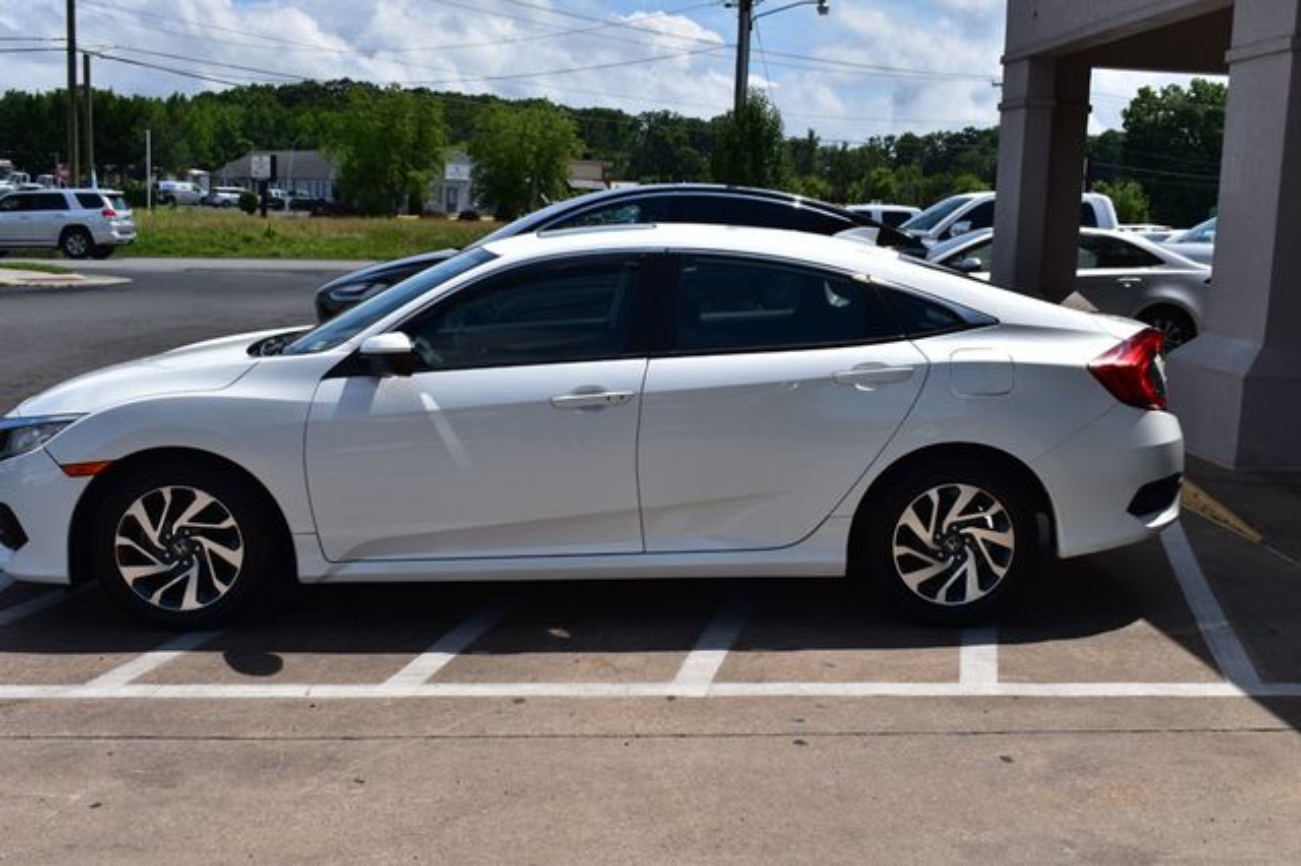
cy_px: 433
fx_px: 1463
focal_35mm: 40
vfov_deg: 33.0
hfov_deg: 47.9
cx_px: 650
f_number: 11
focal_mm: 27
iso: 200
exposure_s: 1/640
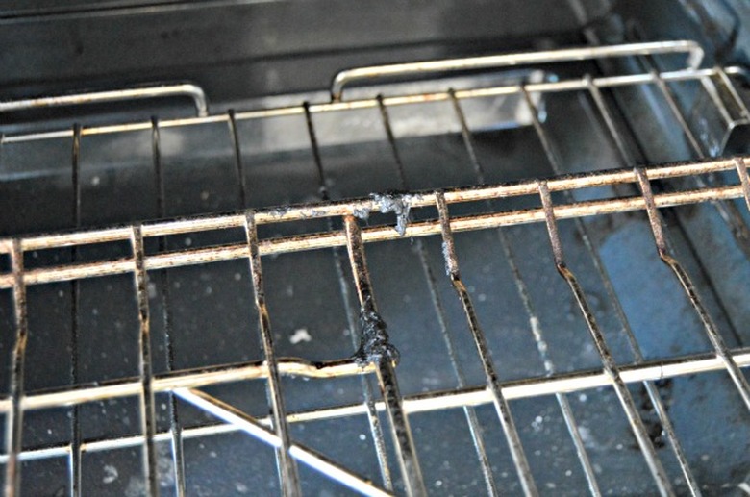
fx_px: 811
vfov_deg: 34.1
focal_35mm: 39
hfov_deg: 49.6
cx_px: 375
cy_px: 248
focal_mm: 26
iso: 3200
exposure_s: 1/20
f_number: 4
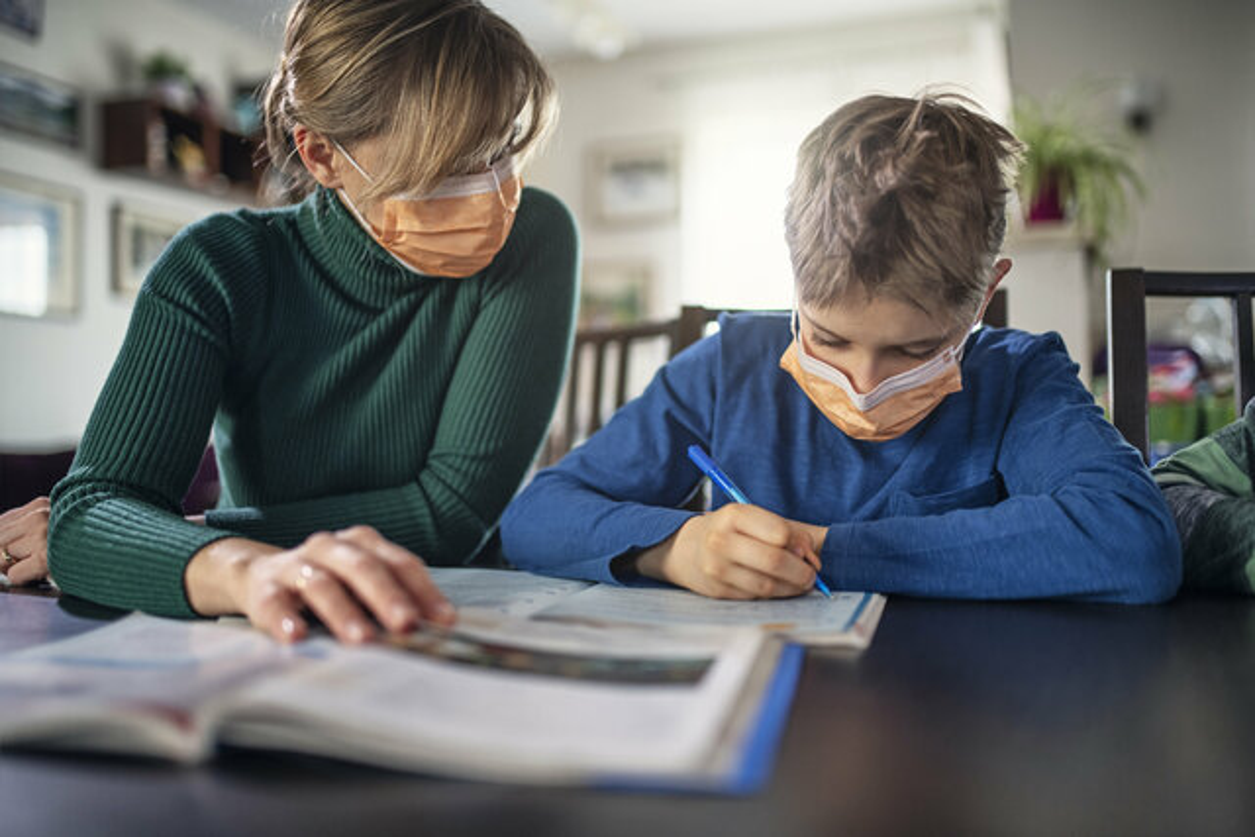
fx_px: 1220
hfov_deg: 54.4
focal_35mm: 35
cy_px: 418
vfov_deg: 37.9
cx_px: 628
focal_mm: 35
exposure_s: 1/200
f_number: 1.4
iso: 400
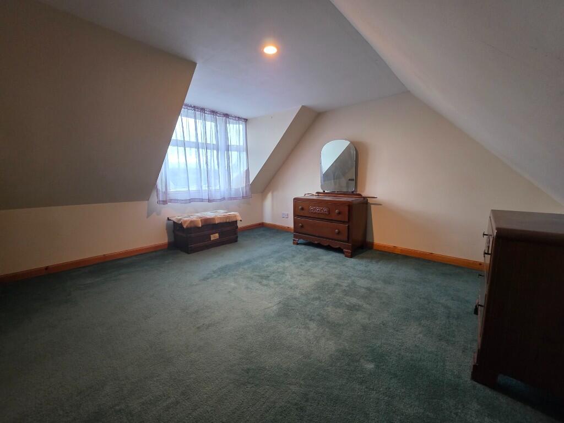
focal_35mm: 13
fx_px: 212
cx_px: 282
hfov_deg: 106.2
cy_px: 212
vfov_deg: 89.9
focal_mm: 2.2
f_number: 1.9
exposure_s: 1/50
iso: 500
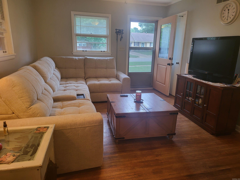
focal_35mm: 24
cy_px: 90
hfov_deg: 71.6
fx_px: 166
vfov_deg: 56.8
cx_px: 120
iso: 250
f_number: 1.8
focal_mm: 5
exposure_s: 1/60
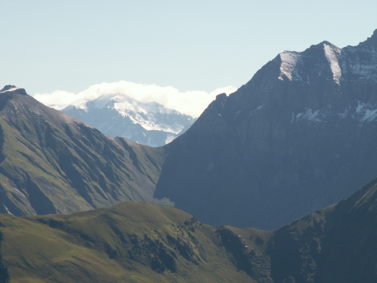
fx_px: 1971
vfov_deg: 8.2
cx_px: 188
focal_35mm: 181
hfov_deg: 10.9
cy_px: 142
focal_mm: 29.63
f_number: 8
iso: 50
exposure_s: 1/200
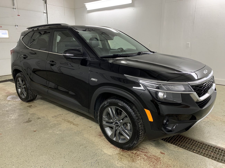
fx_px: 169
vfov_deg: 53.1
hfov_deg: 67.3
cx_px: 112
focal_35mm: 26
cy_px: 84
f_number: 1.8
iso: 320
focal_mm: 4.25
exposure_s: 1/60
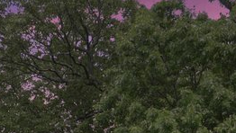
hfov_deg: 14.0
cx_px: -167
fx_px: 871
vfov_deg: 7.3
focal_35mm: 139
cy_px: 453
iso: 400
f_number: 11
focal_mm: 17
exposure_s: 1/250
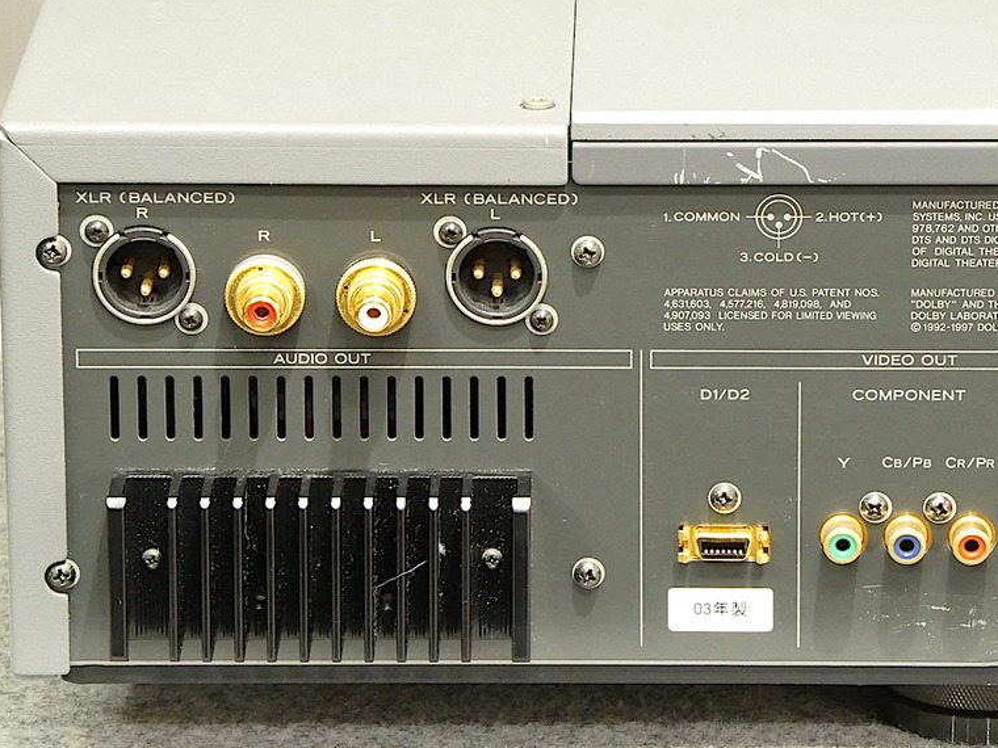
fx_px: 5824
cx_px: 542
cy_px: 361
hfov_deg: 9.8
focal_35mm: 202
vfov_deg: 7.4
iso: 400
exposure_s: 1/2.5
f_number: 7.1
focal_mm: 28.7
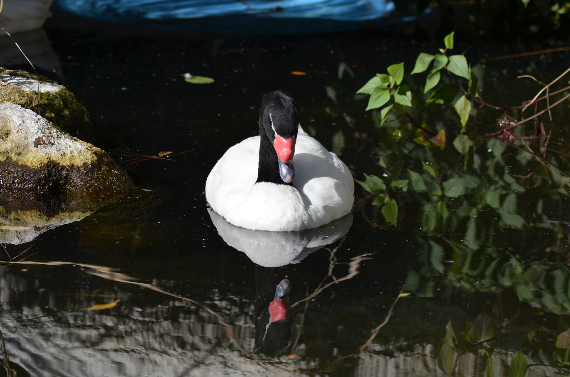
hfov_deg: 9.8
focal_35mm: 210
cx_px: 285
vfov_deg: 6.5
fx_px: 3318
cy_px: 188
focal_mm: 140
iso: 360
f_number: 5.6
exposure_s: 1/2000
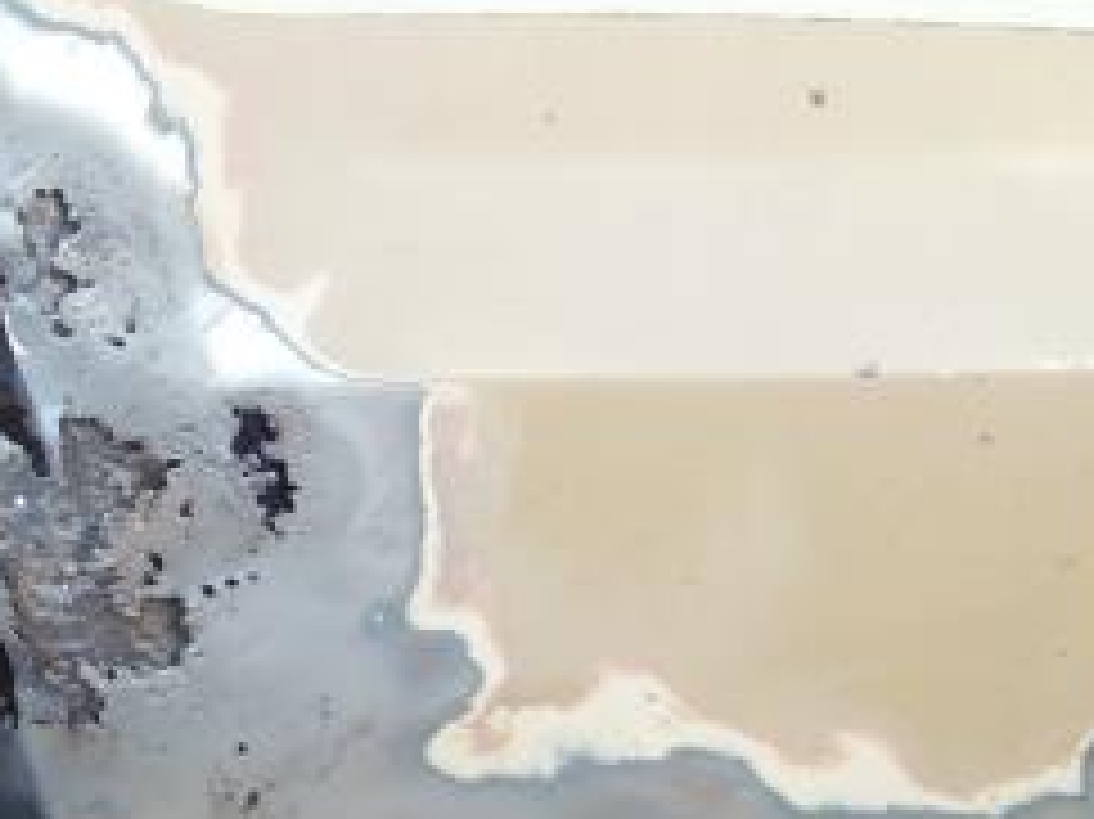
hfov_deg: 26.0
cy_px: 421
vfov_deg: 19.9
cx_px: 248
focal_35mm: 74
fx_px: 2338
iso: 62
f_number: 2.8
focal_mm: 5.85
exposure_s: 1/50
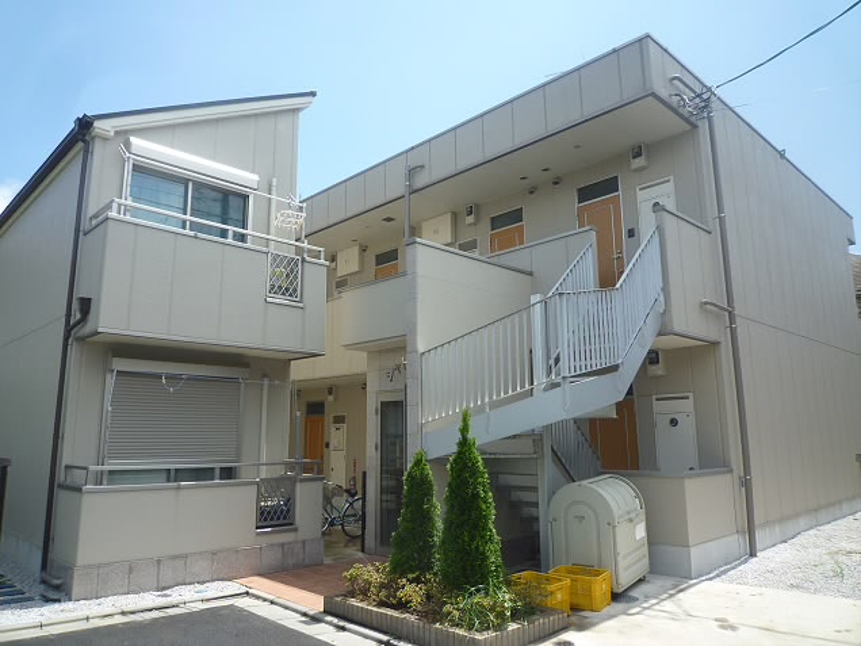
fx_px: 622
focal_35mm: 25
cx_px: 430
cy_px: 323
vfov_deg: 54.9
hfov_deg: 69.4
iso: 100
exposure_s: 1/500
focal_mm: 4.4
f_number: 4
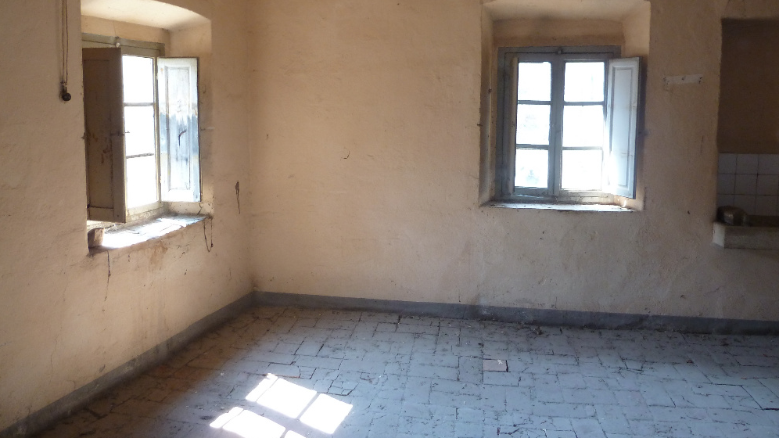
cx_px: 384
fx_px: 578
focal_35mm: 28
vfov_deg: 41.2
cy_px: 161
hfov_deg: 67.9
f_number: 3.3
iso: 160
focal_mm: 4.1
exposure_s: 1/30
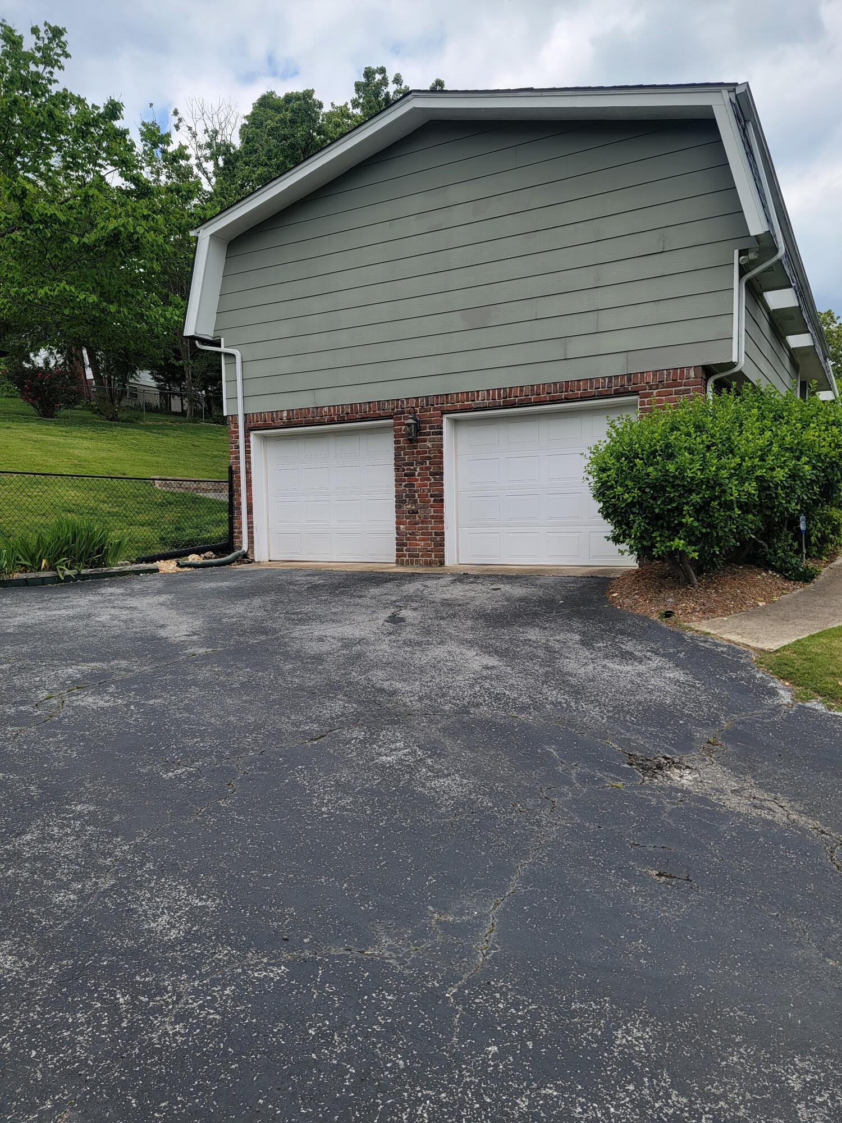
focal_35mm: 24
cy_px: 562
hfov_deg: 56.8
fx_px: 778
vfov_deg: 71.6
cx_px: 421
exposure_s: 1/586
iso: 16
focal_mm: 6.7
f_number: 1.8
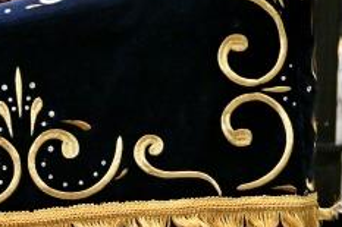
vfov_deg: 2.2
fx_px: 5924
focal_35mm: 624
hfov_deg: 3.3
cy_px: -133
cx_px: -251
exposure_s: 1/400
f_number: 2.8
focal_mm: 95
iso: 400
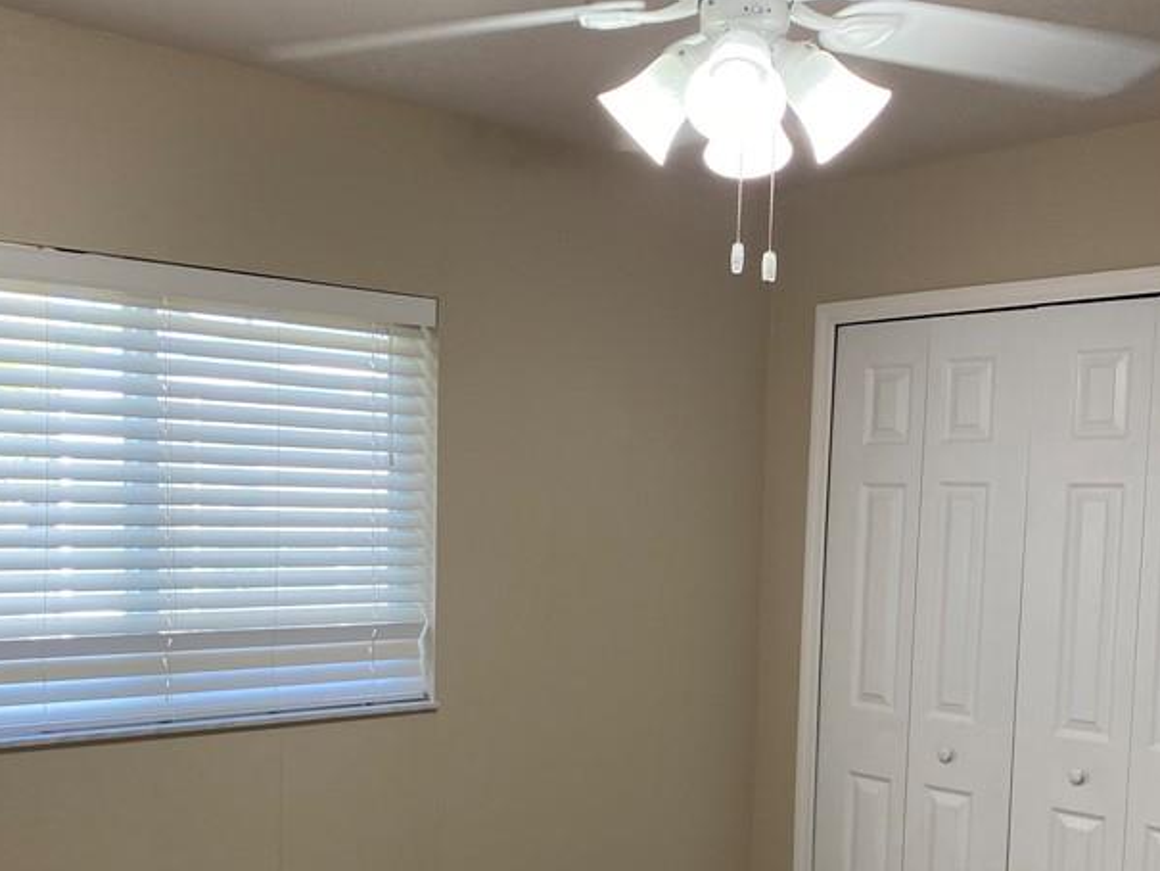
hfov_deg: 42.9
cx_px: 541
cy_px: 660
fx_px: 1475
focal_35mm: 44
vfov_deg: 32.2
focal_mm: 4.25
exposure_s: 1/60
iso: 64
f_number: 1.8
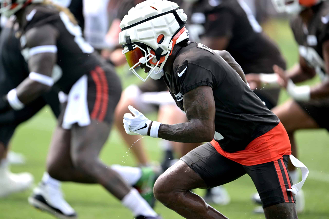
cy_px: 110
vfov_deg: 2.5
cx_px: 164
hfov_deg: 3.7
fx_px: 5118
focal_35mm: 560
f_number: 4
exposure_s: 1/2000
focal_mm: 560
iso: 400
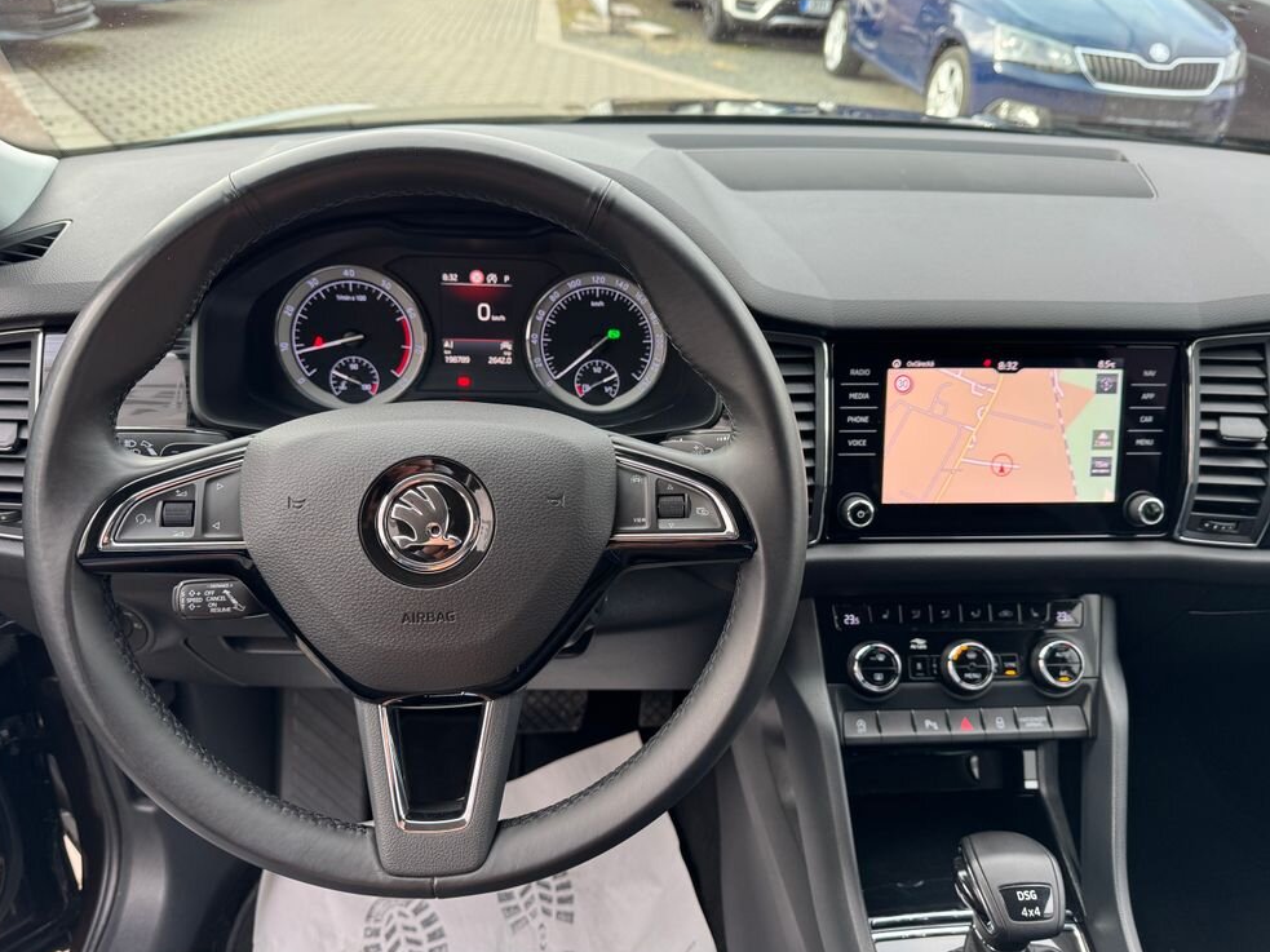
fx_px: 917
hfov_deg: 69.4
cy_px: 466
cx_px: 651
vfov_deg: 54.9
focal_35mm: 25
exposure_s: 1/121
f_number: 1.78
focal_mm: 6.76
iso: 100
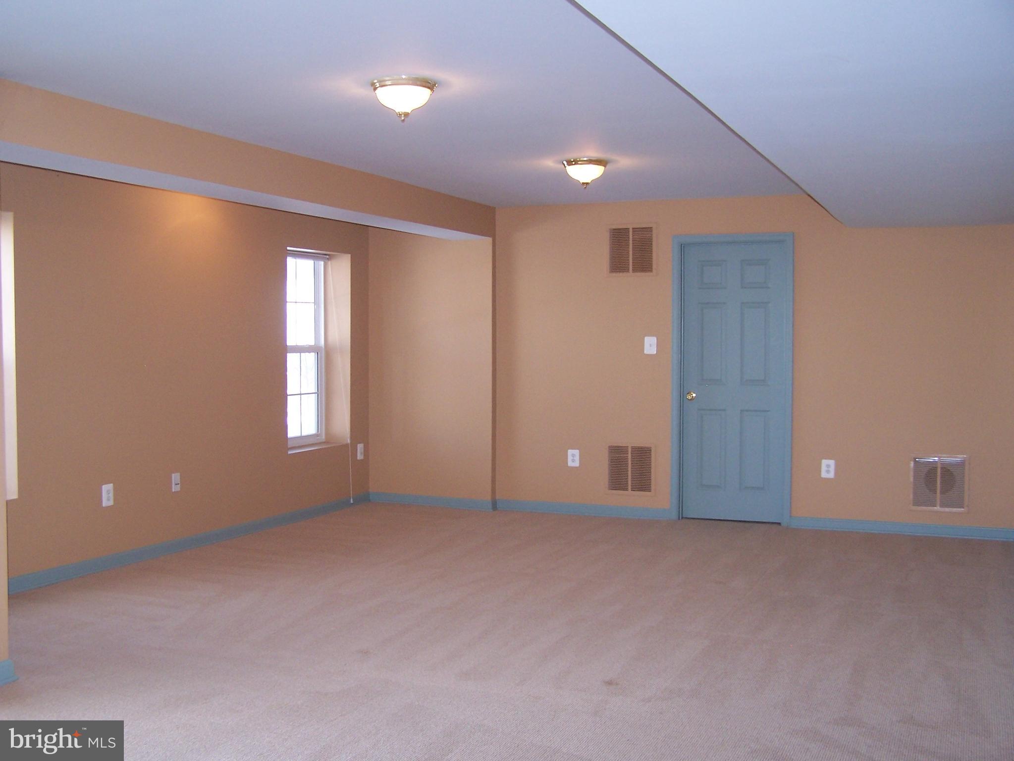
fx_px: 1113
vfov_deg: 37.7
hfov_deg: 49.0
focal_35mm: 38
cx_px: 507
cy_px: 380
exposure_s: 1/60
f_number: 2.8
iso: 140
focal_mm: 6.3
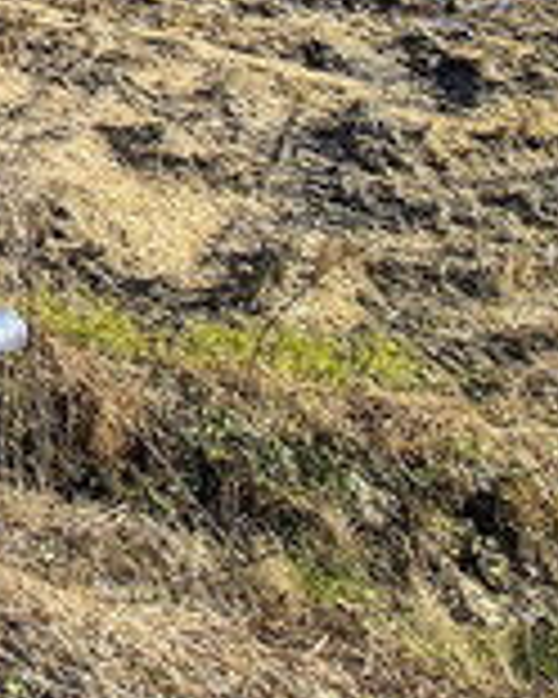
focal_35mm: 49
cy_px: -275
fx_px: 1012
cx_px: -698
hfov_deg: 16.6
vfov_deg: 28.7
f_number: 2.2
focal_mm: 2.2
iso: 50
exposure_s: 1/1150
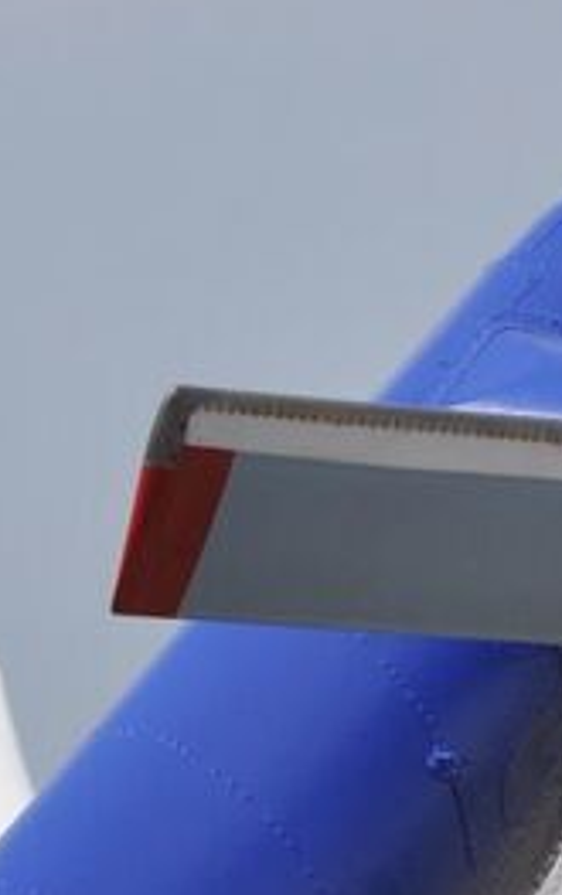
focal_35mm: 816
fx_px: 19943
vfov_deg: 2.6
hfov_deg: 1.6
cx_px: 1107
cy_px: 415
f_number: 8
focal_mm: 110
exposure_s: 1/640
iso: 200
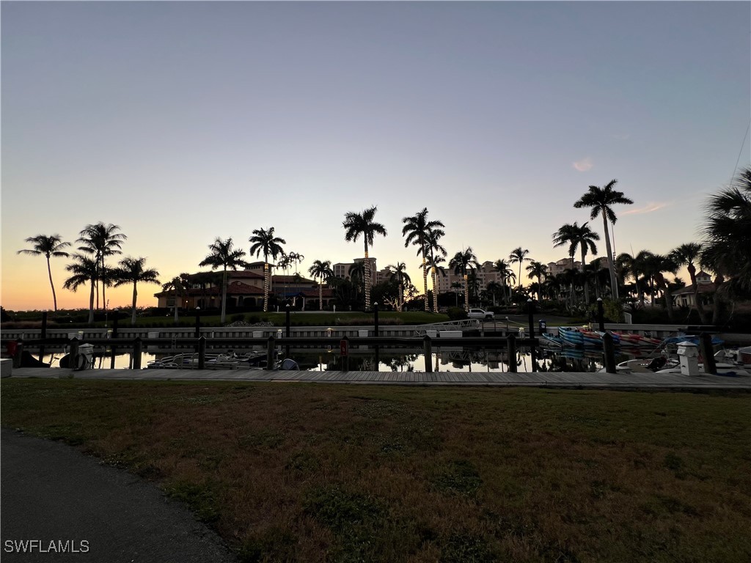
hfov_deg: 106.2
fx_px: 282
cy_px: 282
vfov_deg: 89.9
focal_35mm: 13
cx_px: 376
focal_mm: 1.57
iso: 32
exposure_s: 1/99
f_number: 1.8
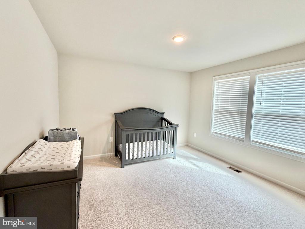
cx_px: 152
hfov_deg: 102.1
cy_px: 114
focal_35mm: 14
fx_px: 123
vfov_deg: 85.7
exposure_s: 1/120
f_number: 2.2
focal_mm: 2.22
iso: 125
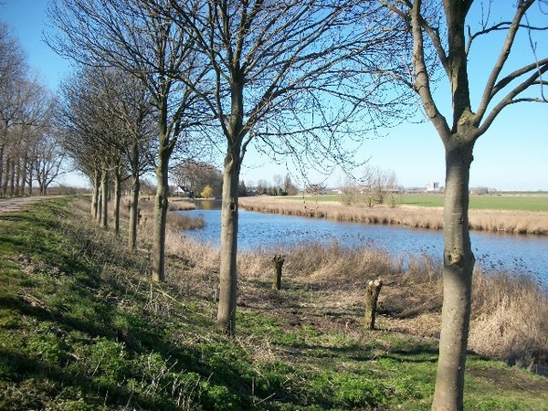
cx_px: 274
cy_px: 206
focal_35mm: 32
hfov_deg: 56.8
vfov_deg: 44.2
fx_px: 507
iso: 80
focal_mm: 5.7
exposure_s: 1/100
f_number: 8.8
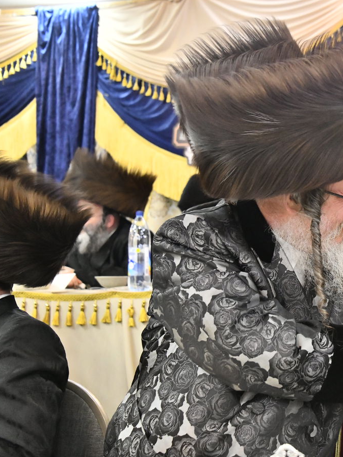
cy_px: 237
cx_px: 342
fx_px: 1030
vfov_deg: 25.0
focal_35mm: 78
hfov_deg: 18.4
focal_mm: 52
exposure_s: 1/125
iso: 3200
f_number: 5.6
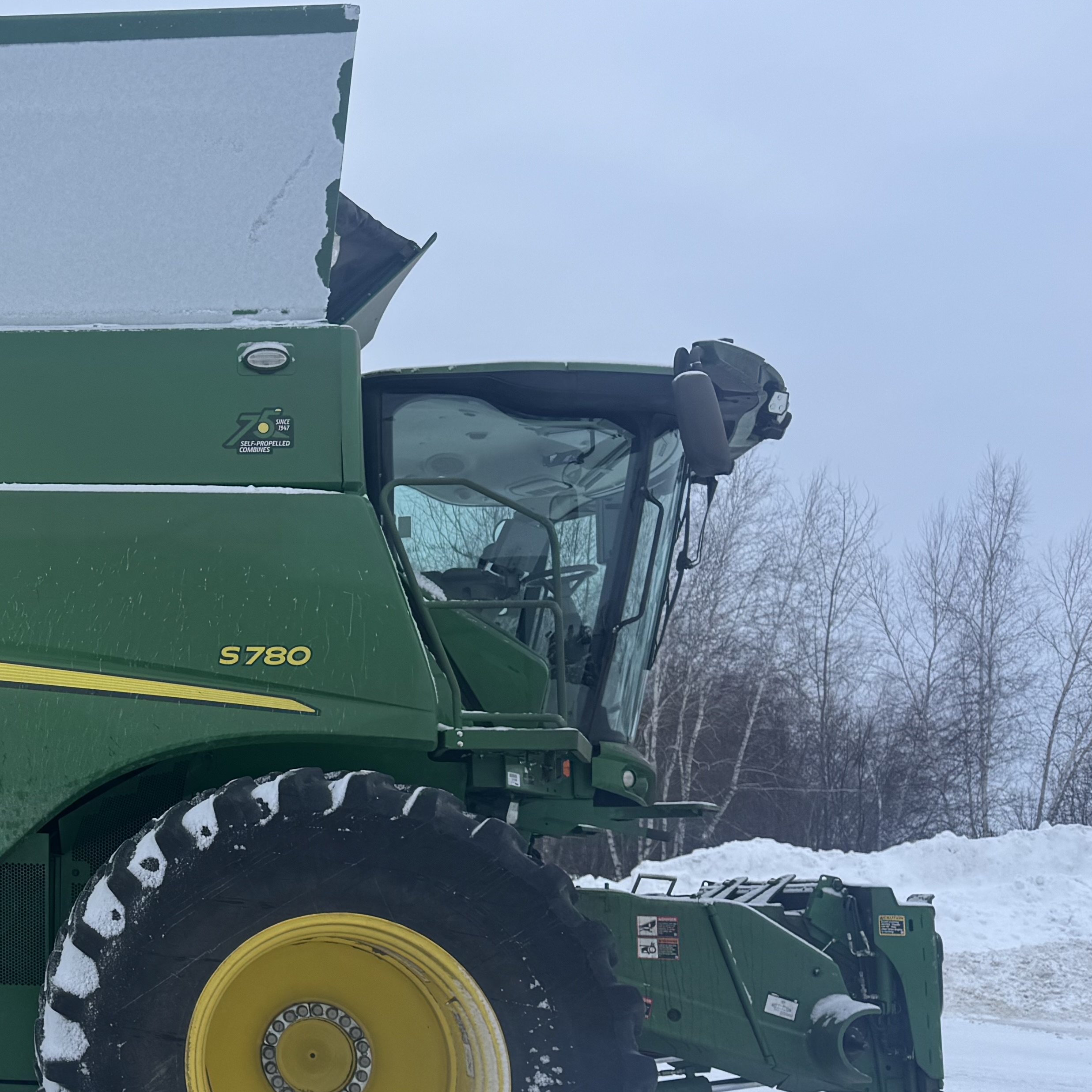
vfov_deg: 34.6
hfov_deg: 30.6
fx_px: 1749
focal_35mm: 49
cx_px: -138
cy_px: 637
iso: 80
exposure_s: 1/671
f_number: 1.78
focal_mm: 6.76
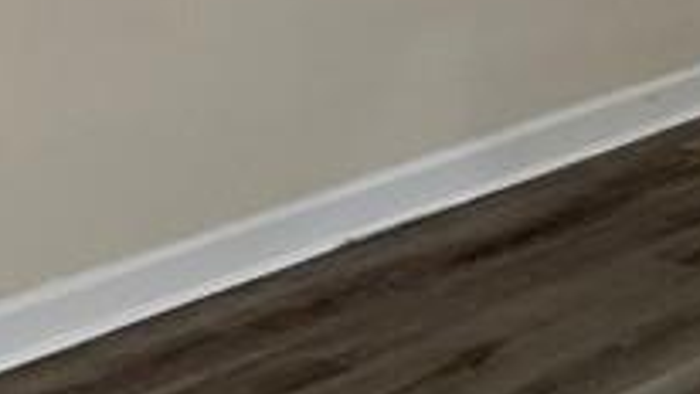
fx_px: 2618
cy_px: 54
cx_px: 1346
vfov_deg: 8.6
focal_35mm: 141
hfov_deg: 13.4
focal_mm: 4.2
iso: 100
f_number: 1.6
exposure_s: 1/13
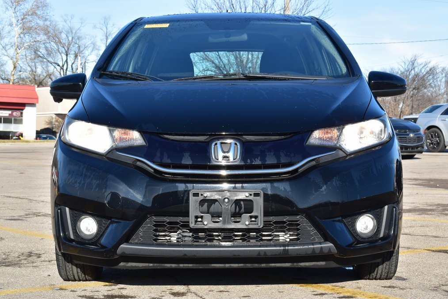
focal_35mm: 84
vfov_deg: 16.4
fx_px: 1039
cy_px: 151
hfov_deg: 24.3
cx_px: 226
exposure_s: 1/250
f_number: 10
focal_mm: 55
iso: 400
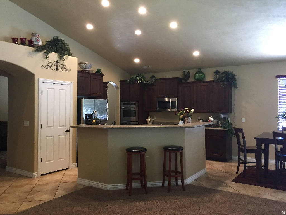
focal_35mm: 29
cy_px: 108
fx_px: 240
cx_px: 143
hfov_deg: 61.7
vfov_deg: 48.2
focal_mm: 4.15
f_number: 2.2
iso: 160
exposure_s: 1/30
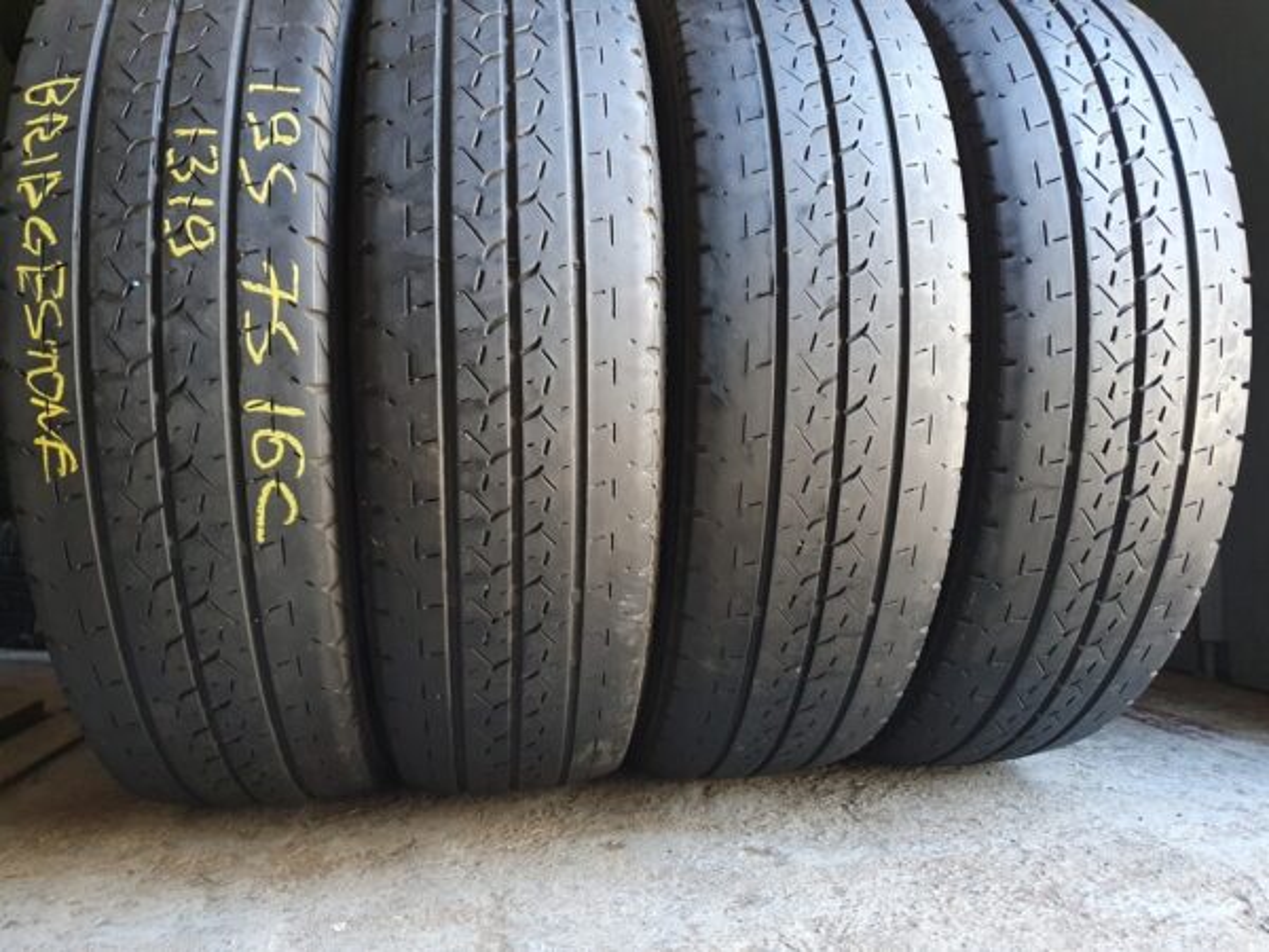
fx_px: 953
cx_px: 634
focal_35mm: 26
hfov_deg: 67.3
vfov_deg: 53.1
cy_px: 476
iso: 400
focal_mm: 4.32
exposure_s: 1/40
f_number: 1.5
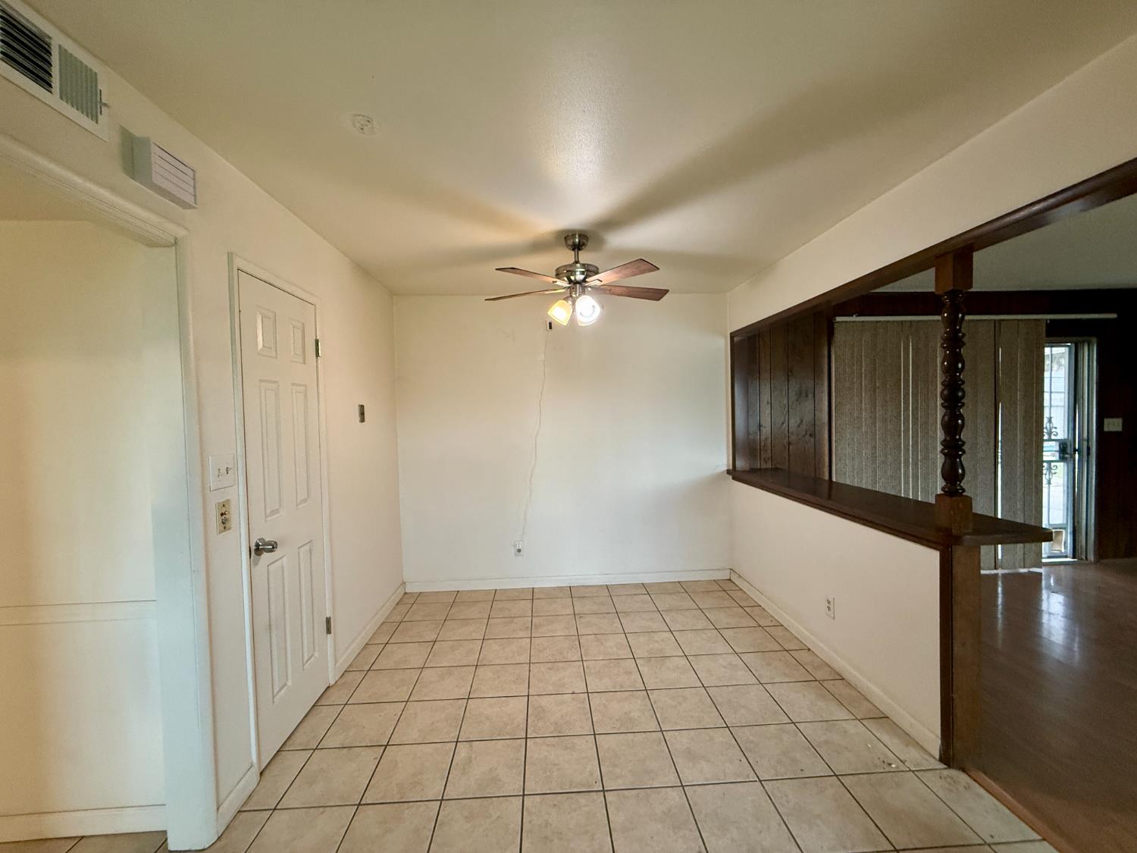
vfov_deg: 85.7
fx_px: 460
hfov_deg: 102.1
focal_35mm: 14
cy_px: 426
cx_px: 568
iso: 320
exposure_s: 1/120
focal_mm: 2.22
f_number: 2.2
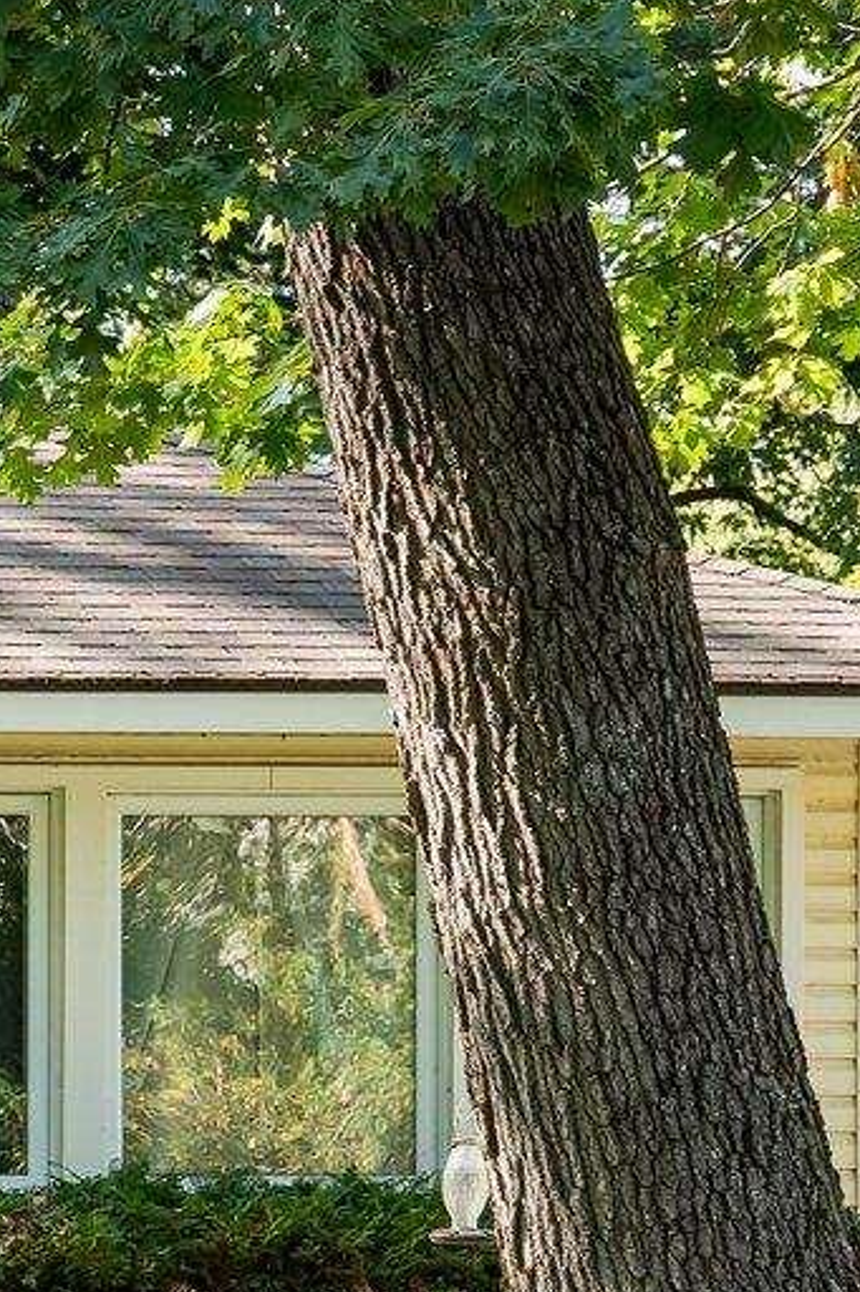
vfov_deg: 10.6
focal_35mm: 194
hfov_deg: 6.6
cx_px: -1435
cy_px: 1089
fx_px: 6941
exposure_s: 1/100
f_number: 5.6
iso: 250
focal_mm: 48.4
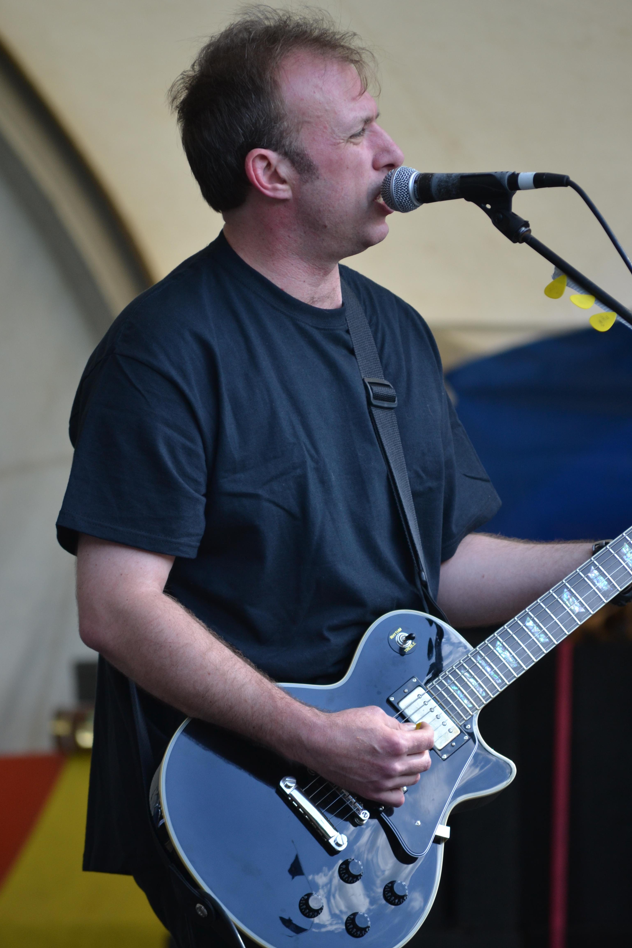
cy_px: 475
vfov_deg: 6.8
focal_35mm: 301
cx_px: 316
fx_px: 7926
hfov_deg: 4.6
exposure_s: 1/200
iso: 400
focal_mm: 200
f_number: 5.6
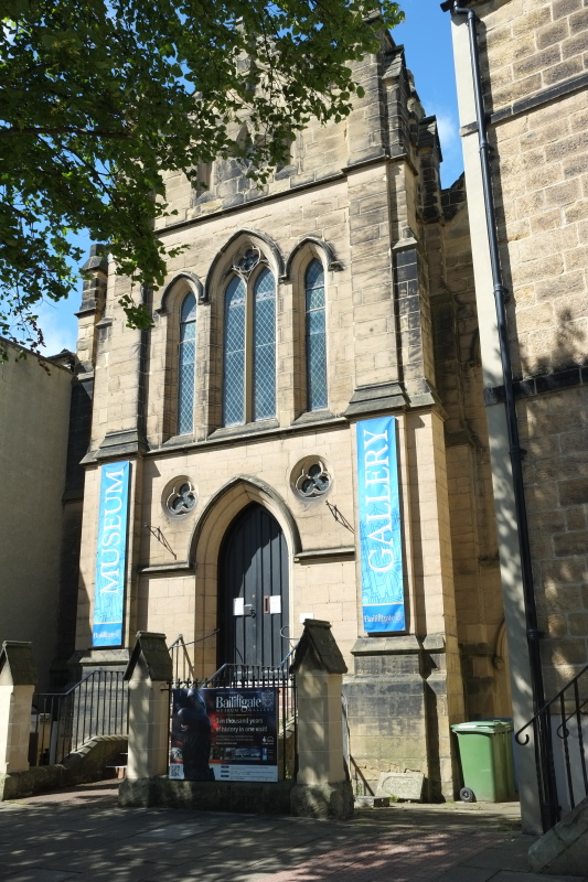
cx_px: 294
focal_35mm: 35
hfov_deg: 37.8
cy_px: 441
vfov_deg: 54.4
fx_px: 858
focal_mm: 23
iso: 200
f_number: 5.6
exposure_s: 1/300
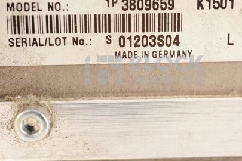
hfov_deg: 27.3
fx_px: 497
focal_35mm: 74
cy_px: 70
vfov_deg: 18.4
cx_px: 145
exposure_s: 1/125
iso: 1600
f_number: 9
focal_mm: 50
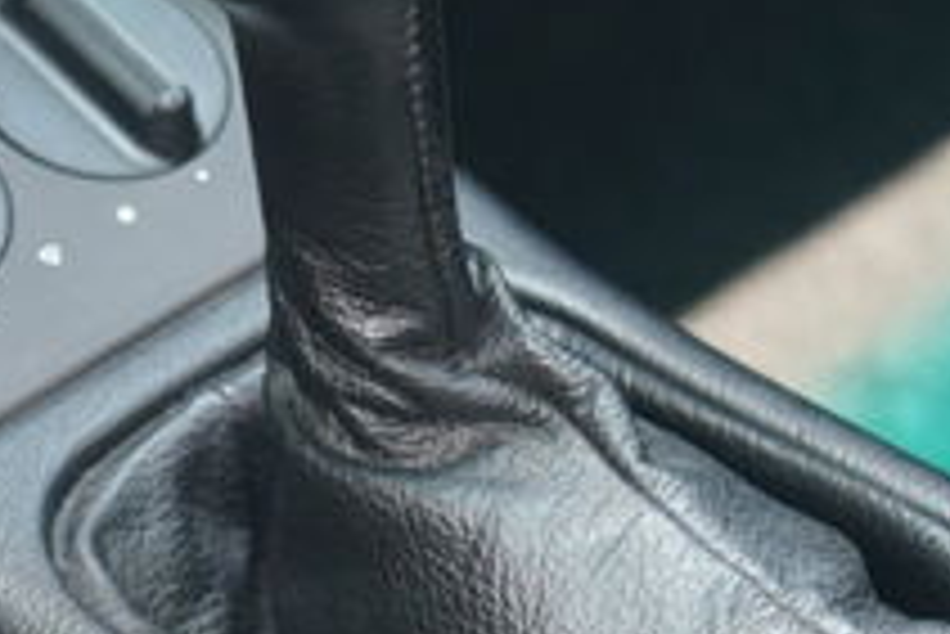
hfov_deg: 4.0
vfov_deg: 2.7
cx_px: 45
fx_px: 13467
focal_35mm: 510
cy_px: 184
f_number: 4
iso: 1000
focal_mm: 105
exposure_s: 1/125
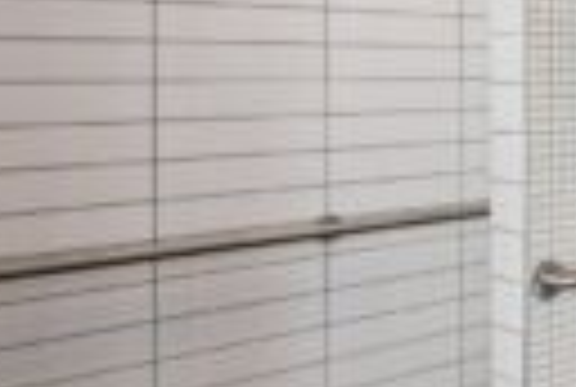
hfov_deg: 27.7
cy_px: 74
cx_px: 828
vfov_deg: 25.2
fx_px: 850
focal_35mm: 53
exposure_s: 1/15
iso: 400
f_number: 8
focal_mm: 17
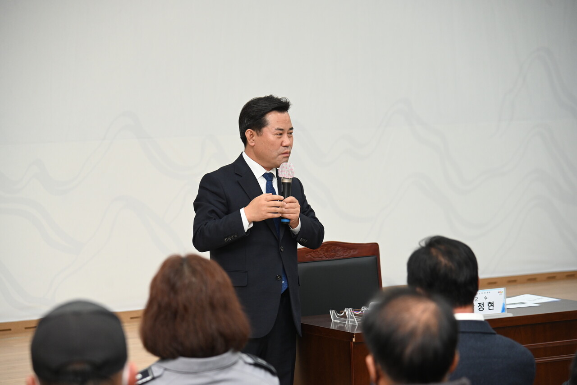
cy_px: 192
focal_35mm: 120
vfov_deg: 11.4
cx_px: 288
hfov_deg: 17.1
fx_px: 1923
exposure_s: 1/200
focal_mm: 120
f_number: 4
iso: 1600
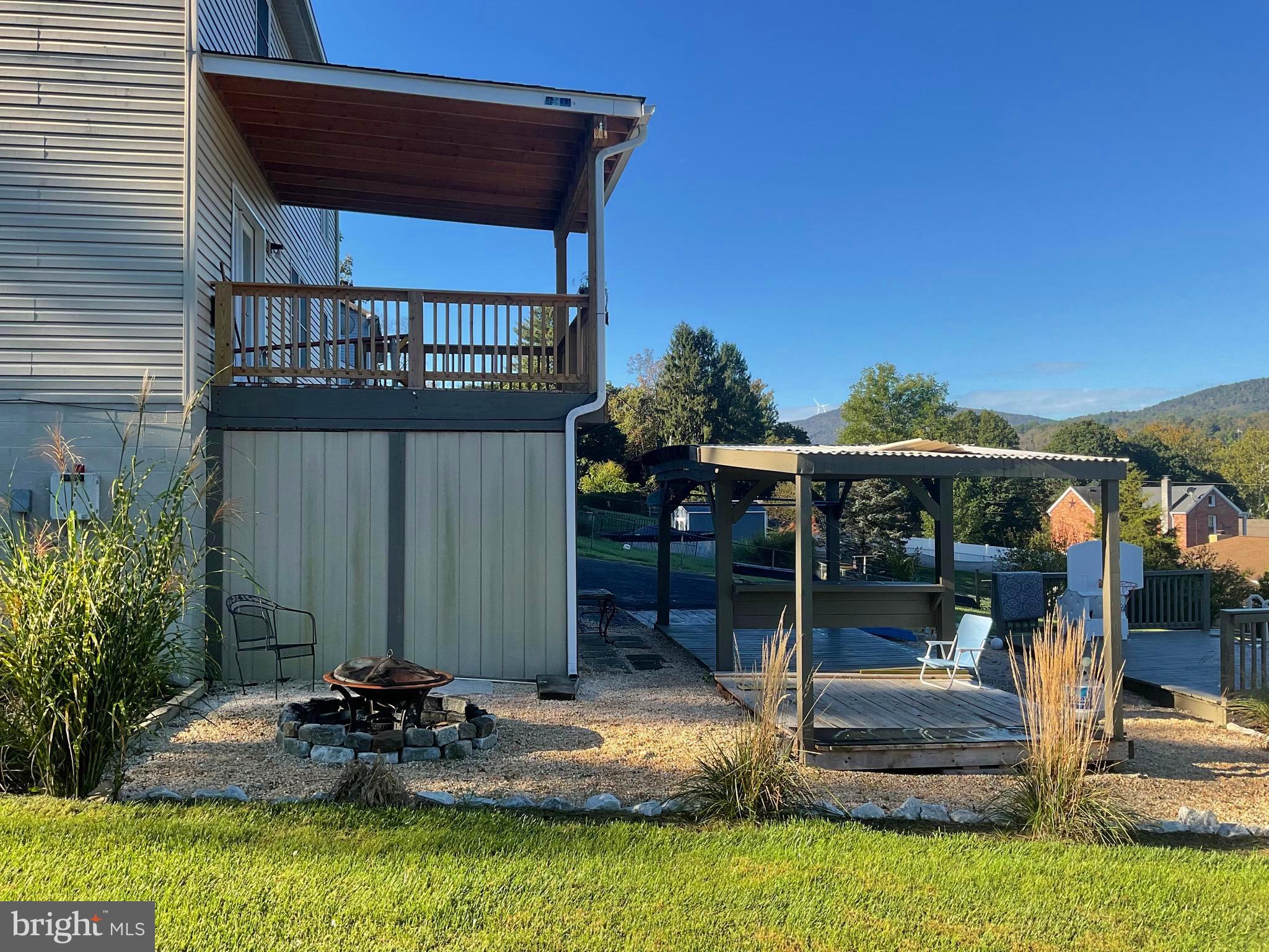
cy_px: 476
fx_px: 1063
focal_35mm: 29
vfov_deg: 48.2
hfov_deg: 61.7
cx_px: 634
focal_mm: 3
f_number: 1.8
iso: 16
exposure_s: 1/829
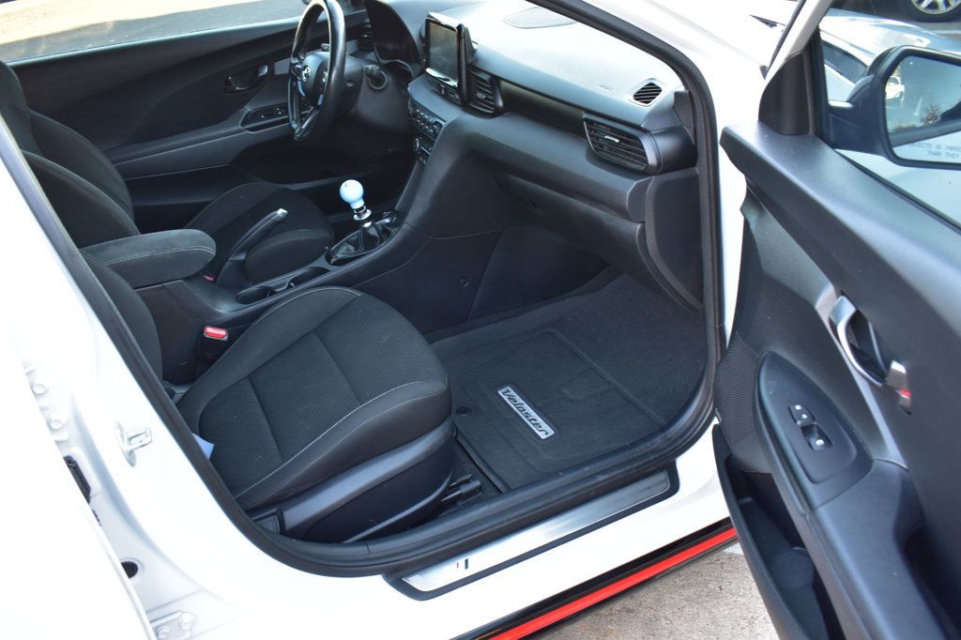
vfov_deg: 43.6
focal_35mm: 30
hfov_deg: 61.9
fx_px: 801
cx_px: 480
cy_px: 320
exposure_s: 1/20
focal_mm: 20
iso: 400
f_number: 6.3
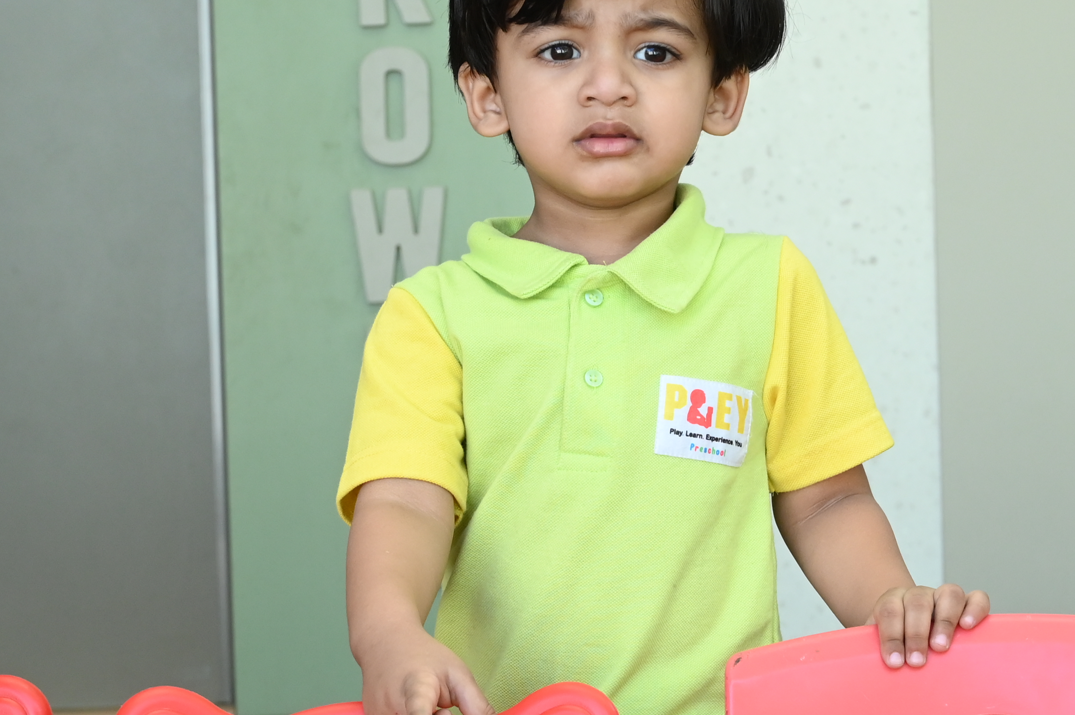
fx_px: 3730
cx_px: 596
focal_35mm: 125
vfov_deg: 10.9
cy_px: 525
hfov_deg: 16.4
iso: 1250
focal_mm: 50
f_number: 6.3
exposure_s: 1/320
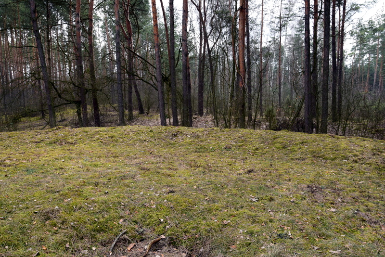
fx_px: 289
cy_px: 128
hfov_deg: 67.4
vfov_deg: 48.0
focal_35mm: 27
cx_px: 192
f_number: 9
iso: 400
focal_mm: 18
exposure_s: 1/125
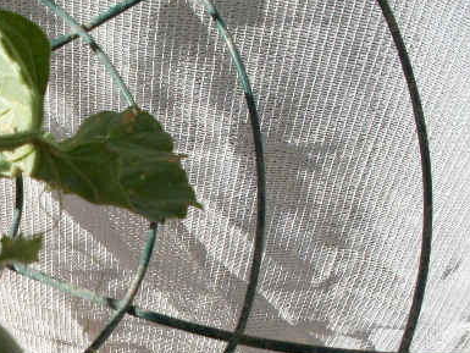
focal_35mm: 79
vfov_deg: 18.1
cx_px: -7
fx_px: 1073
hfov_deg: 23.6
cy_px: 363
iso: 80
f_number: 8.4
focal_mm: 6.3
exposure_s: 1/125
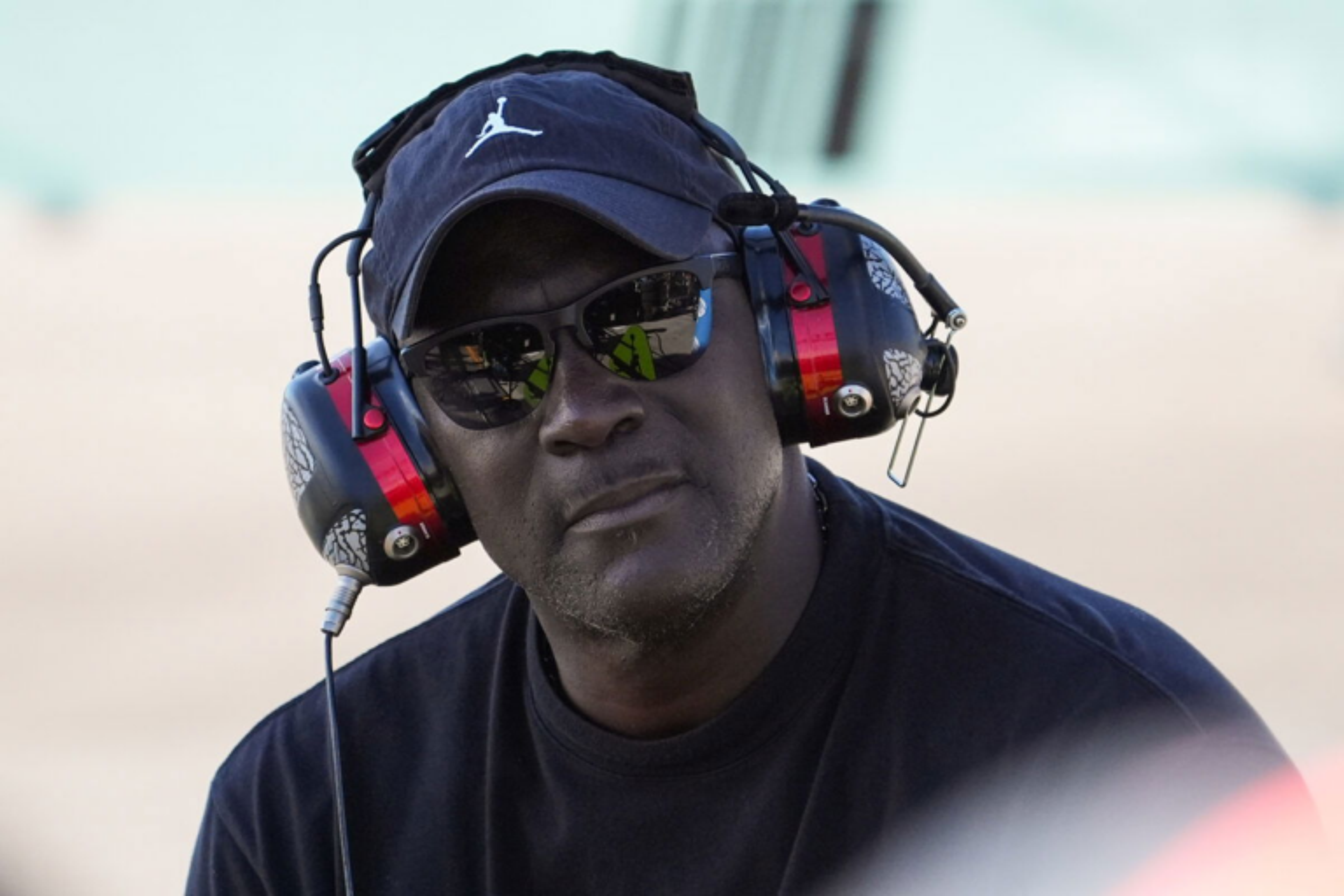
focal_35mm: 300
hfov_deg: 6.9
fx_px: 11199
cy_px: 448
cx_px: 672
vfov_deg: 4.6
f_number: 6.3
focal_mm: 200
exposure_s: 1/2500
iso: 2000
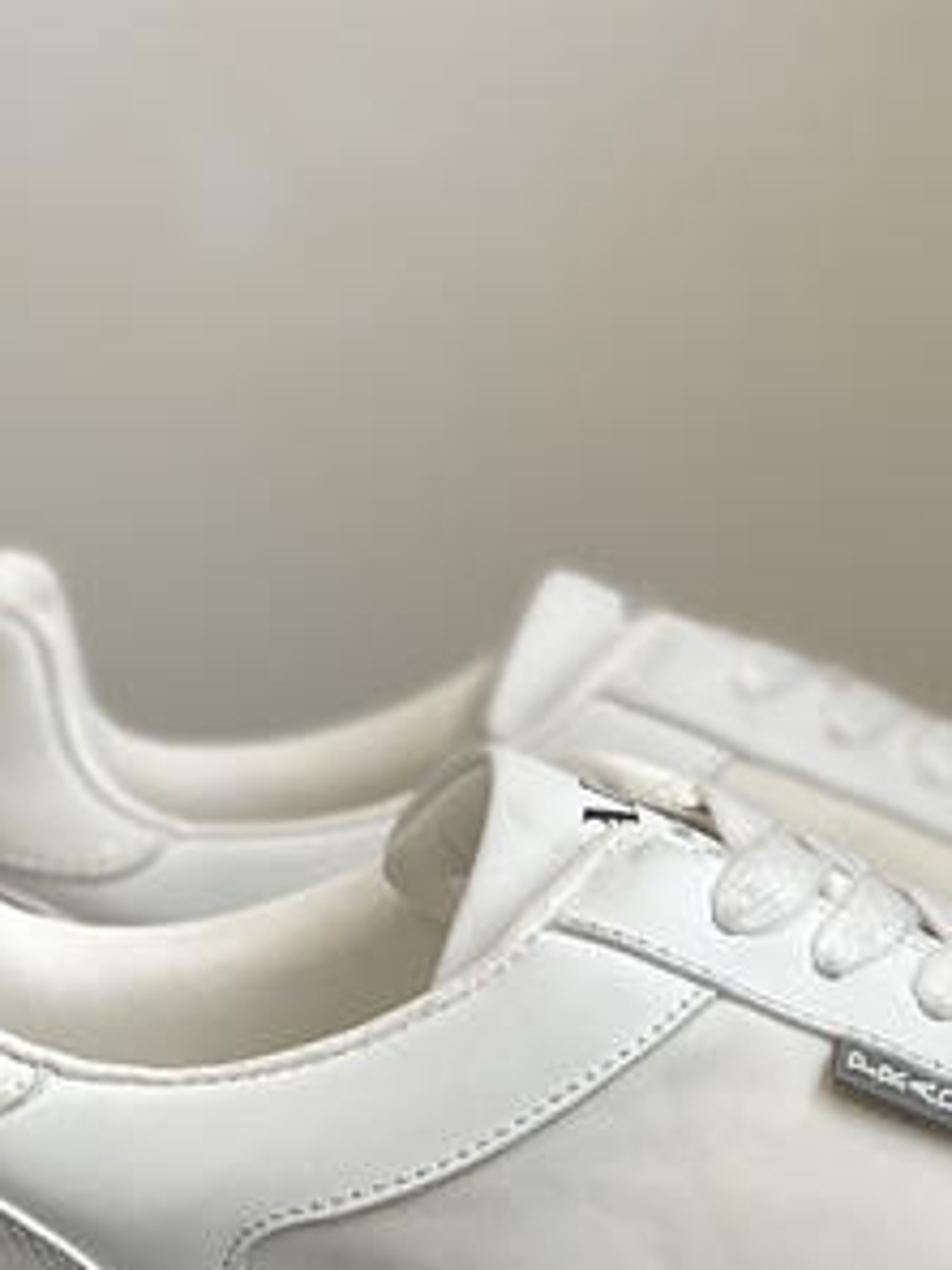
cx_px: 806
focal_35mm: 152
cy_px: 1339
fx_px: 5574
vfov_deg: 12.8
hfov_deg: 9.7
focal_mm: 6
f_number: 2
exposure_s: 1/186
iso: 20
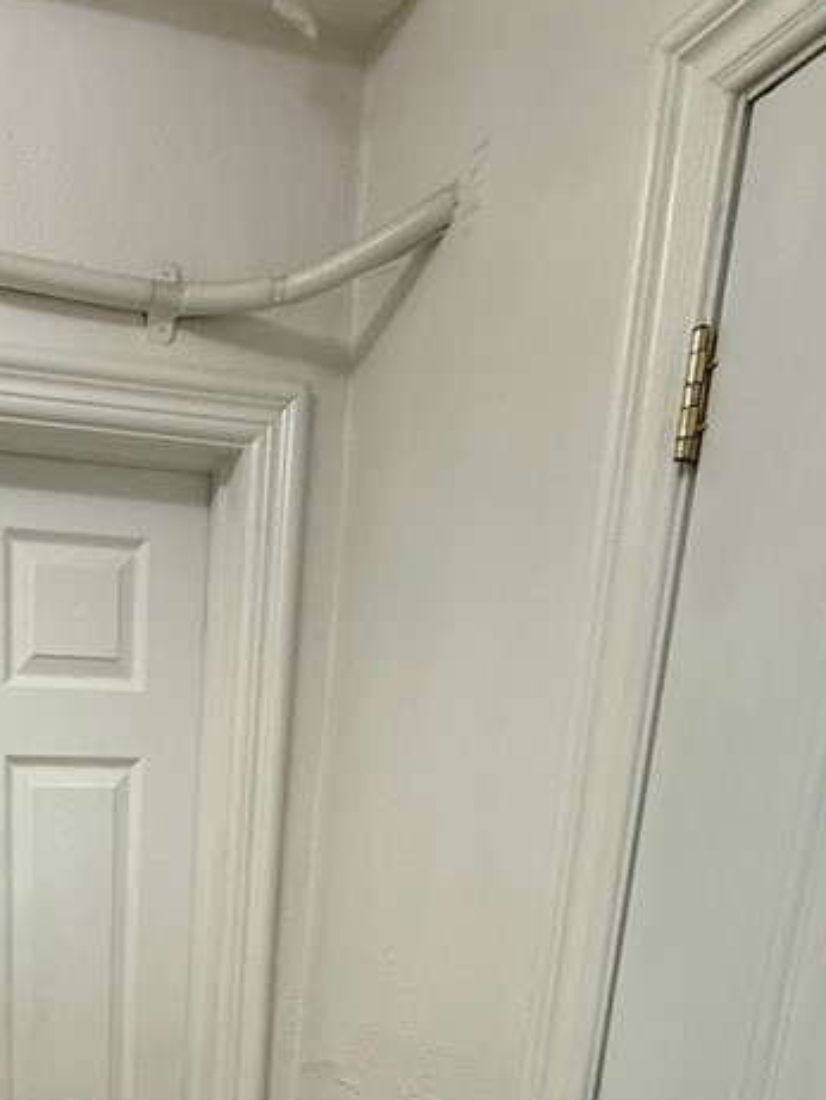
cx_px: 55
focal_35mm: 31
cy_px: 1079
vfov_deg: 48.8
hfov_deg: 41.2
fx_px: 985
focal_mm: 2.22
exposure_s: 1/60
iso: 200
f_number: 2.2
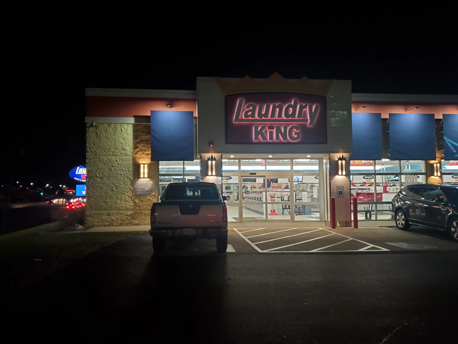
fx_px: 344
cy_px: 172
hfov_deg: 67.3
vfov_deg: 53.1
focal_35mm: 26
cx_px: 229
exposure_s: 1/39
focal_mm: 4.3
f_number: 1.5
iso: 200
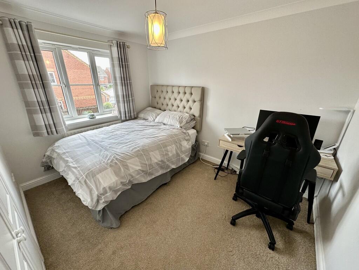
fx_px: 145
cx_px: 180
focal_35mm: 14
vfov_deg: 85.7
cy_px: 135
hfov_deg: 102.1
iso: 80
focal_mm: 2.22
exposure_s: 1/100
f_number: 2.2
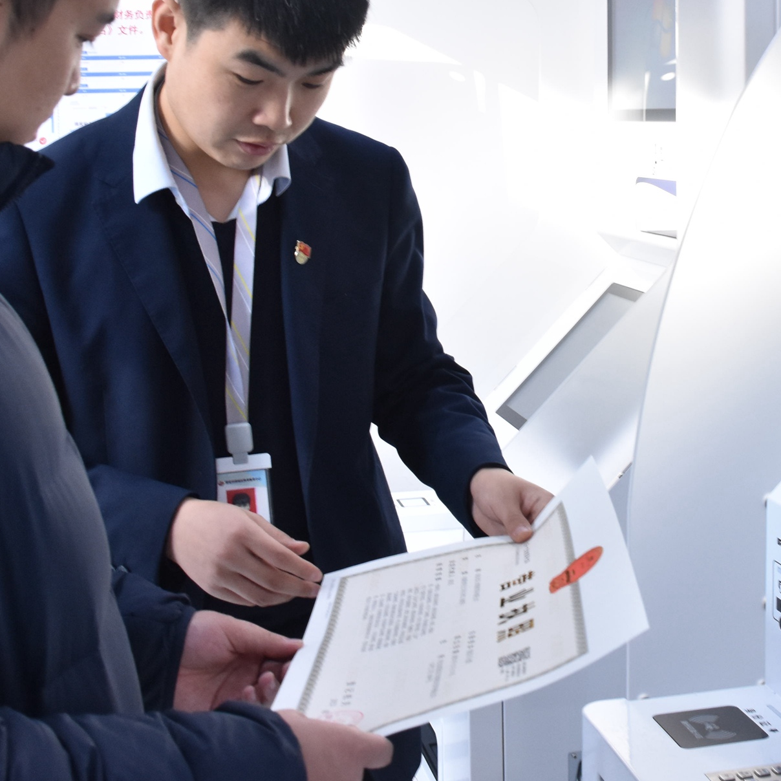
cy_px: 162
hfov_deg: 29.6
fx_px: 1455
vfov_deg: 29.4
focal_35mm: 57
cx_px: 572
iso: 1000
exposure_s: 1/160
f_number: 5
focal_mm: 18
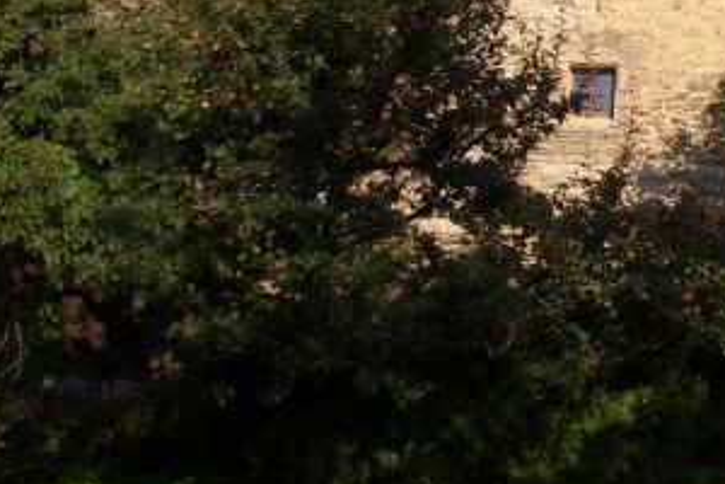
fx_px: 1953
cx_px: 798
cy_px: -56
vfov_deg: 13.8
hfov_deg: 20.1
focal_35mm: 97
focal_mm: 5.8
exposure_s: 1/400
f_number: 4.3
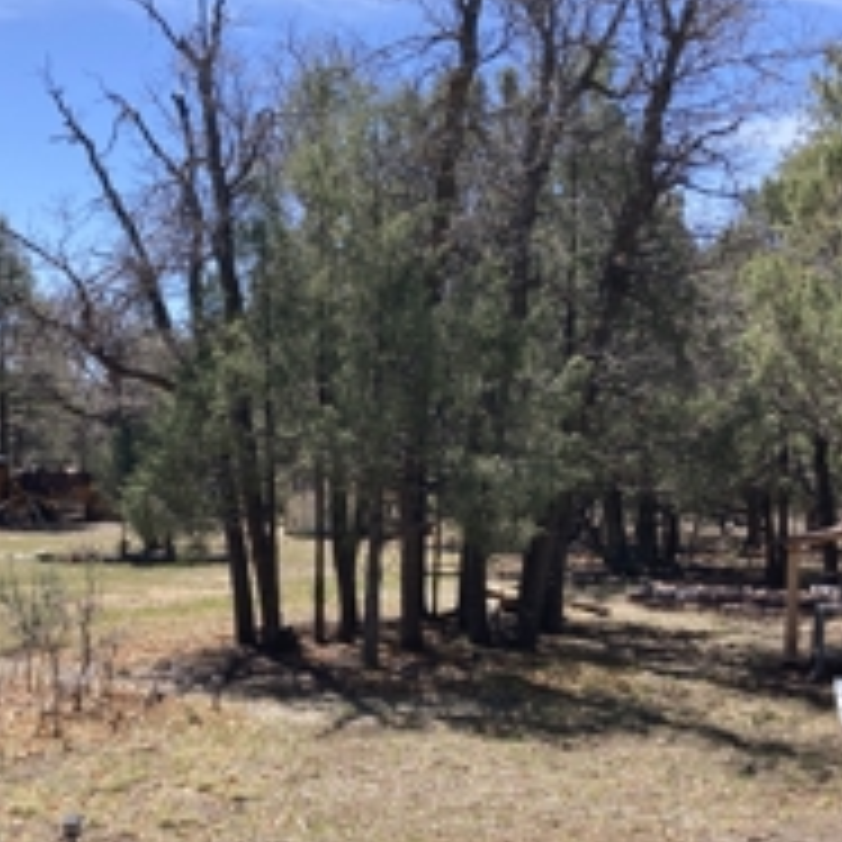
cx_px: 374
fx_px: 1459
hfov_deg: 32.2
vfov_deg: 32.1
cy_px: 527
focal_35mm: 53
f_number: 1.8
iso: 20
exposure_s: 1/1143
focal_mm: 3.99
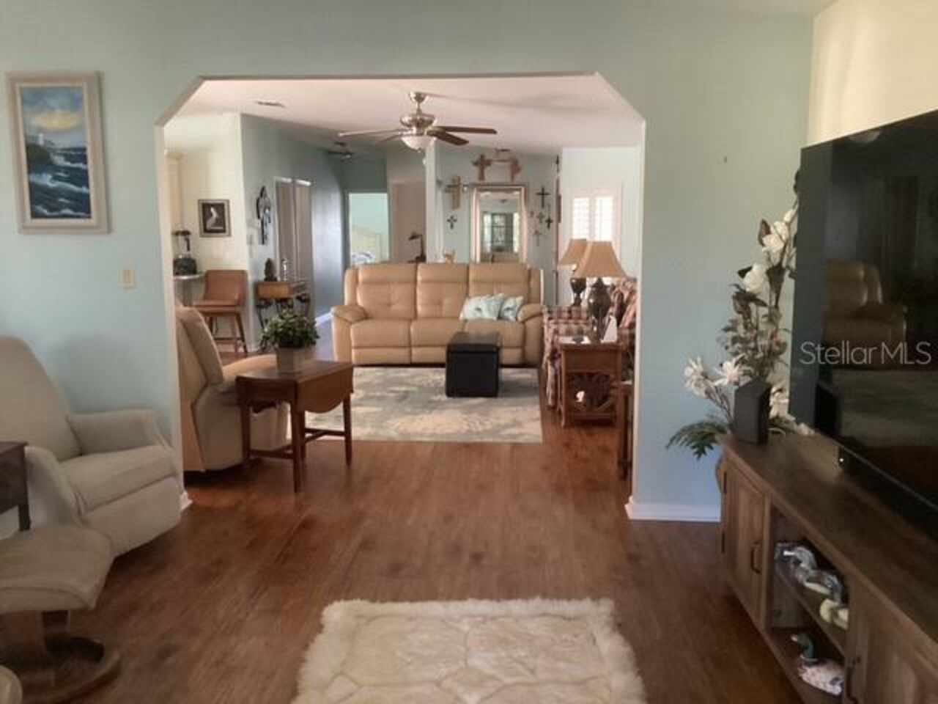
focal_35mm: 31
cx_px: 469
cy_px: 352
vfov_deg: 45.4
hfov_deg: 58.4
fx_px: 840
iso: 640
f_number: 2.4
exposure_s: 1/30
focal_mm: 3.3
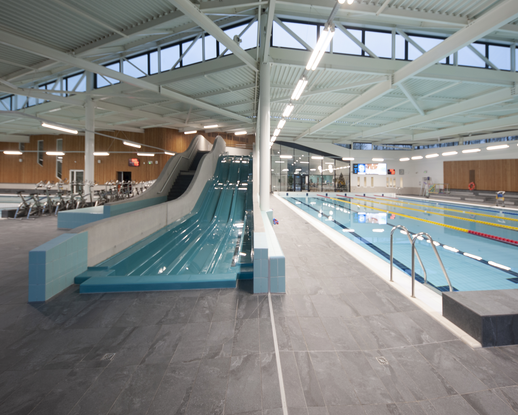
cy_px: 210
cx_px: 261
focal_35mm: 14
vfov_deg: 88.0
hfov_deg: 100.7
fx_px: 215
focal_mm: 12
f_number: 4
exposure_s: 1/40
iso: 400
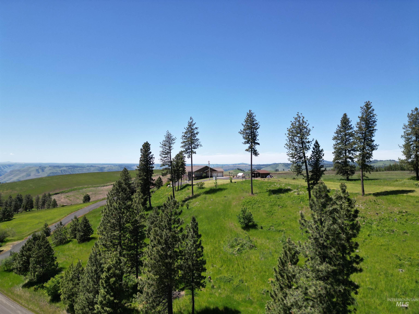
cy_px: 157
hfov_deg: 71.6
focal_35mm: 24
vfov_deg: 56.8
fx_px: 291
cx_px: 210
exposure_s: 1/2500
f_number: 1.7
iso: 120
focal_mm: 6.72
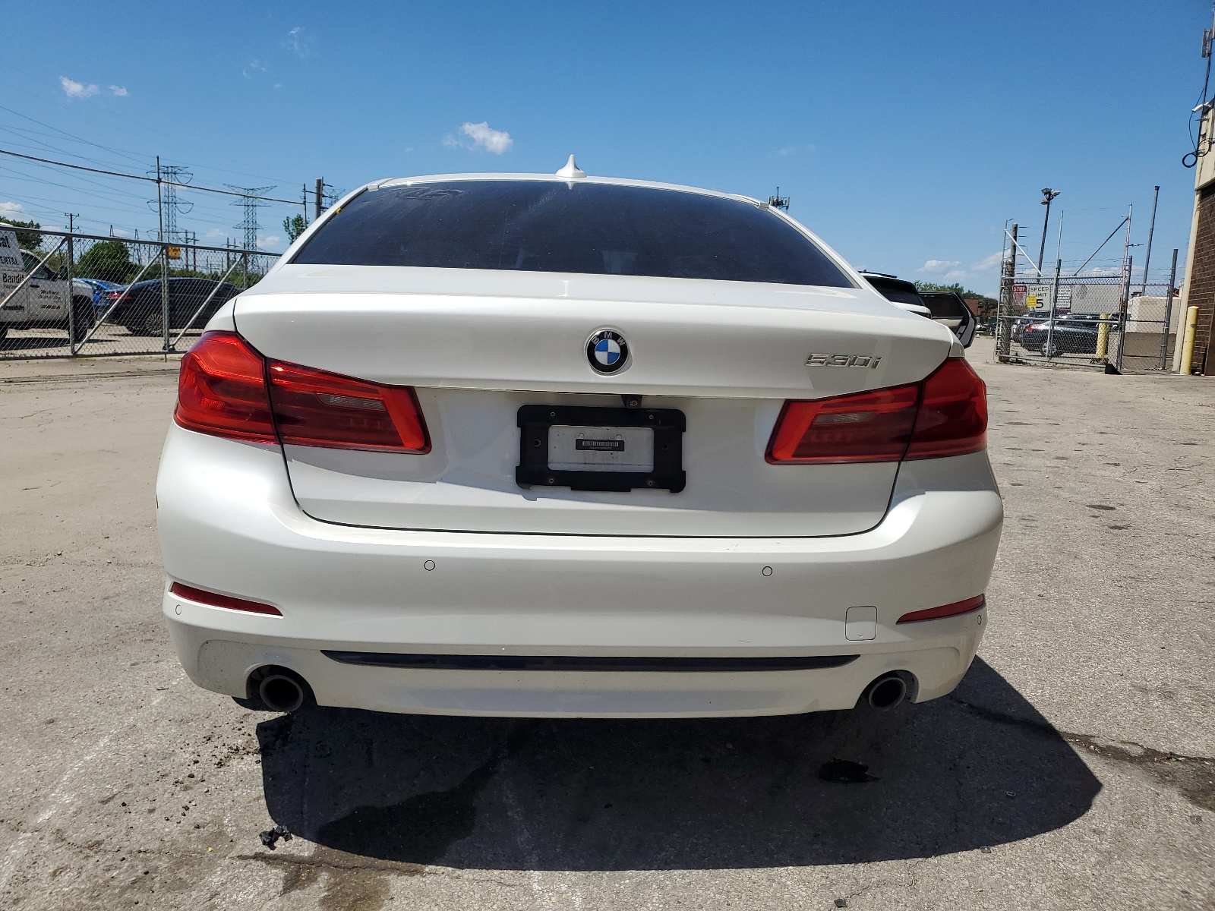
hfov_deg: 67.3
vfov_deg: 53.1
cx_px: 608
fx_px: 913
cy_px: 456
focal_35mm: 26
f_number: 1.5
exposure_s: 1/5000
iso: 50
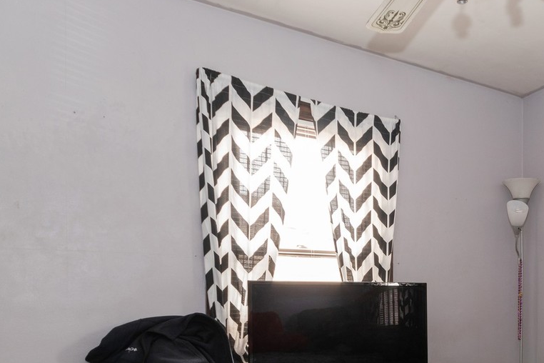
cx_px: 469
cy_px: 298
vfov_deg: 36.3
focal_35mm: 35
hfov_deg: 49.6
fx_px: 530
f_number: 8
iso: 200
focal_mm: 11
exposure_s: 1/1.67
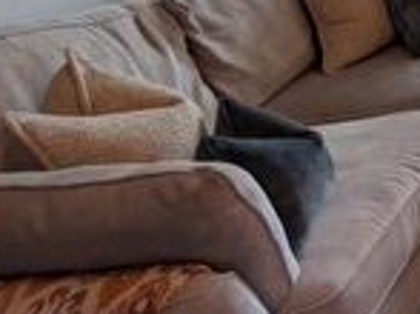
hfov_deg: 19.9
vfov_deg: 19.5
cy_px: -244
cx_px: 819
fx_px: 691
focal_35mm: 57
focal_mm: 2.02
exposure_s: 1/195
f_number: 1.7
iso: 48
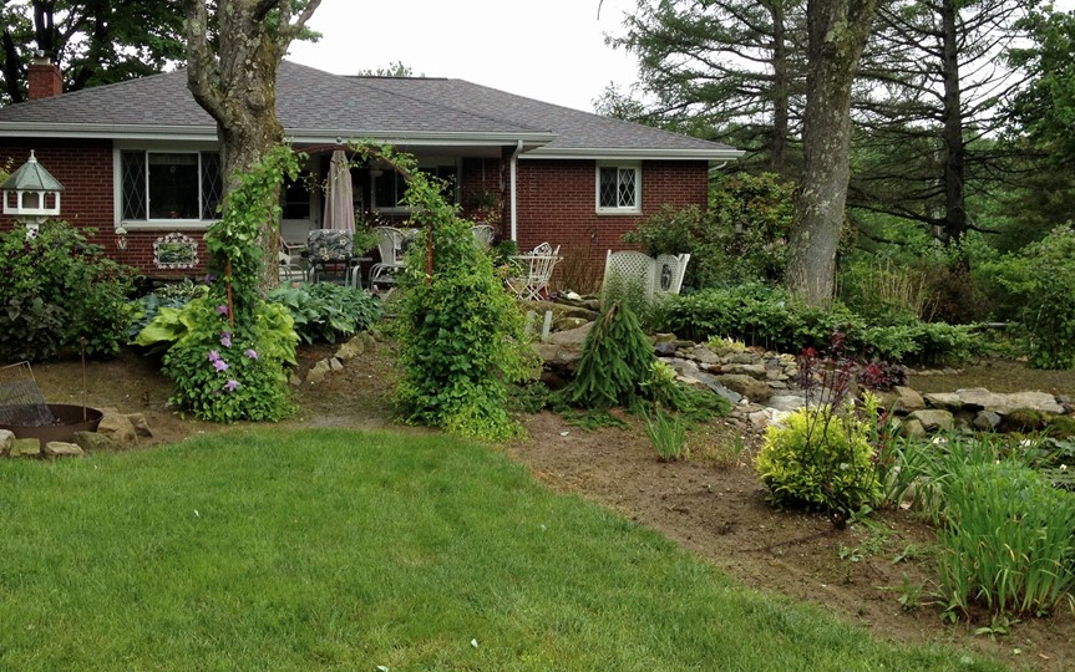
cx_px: 488
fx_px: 1289
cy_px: 287
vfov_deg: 29.2
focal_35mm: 44
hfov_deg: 45.2
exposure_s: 1/162
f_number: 2.4
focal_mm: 4.28
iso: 50
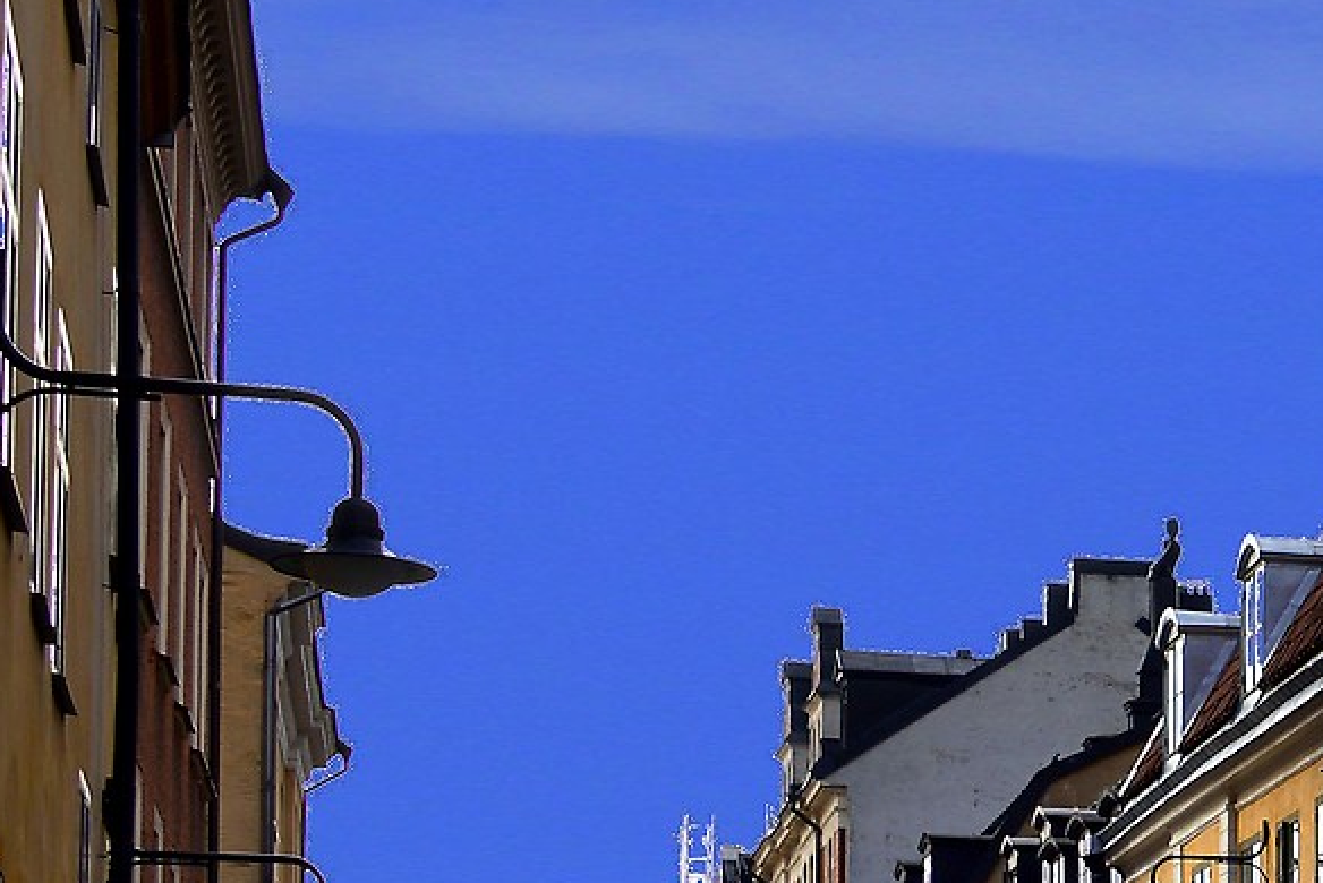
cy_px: 963
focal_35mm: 115
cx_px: 2510
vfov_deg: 11.8
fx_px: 4228
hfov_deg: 15.0
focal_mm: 28
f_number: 6.3
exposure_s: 1/100
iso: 180
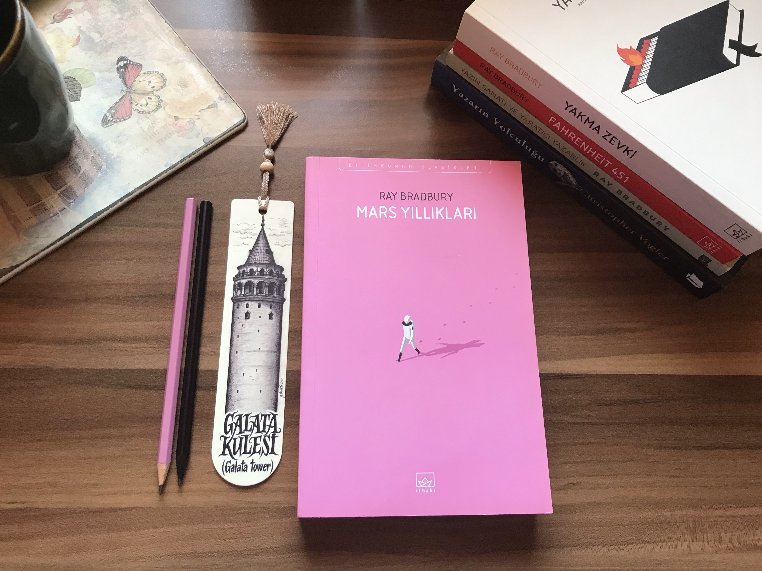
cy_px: 286
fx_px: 616
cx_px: 381
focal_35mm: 28
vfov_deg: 49.7
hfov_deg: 63.4
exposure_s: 1/25
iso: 32
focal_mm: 3.99
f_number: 1.8
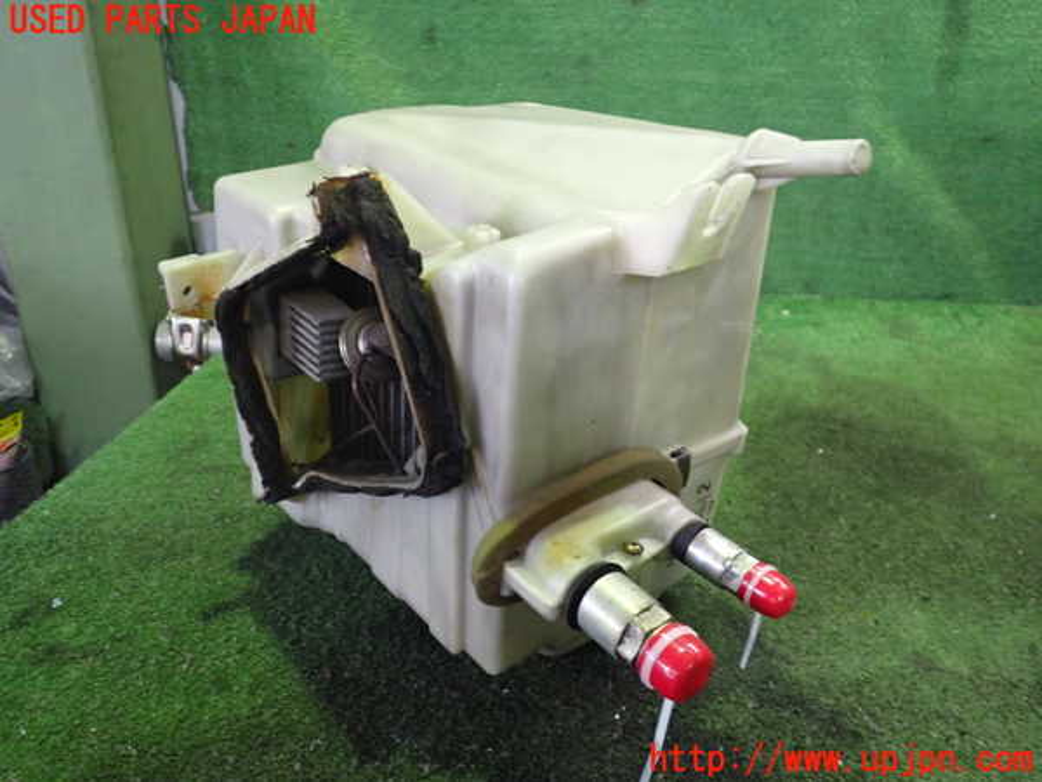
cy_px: 391
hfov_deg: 60.0
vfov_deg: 46.8
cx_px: 521
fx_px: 903
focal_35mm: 30
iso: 640
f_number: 2.3
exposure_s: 1/30
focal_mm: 5.4
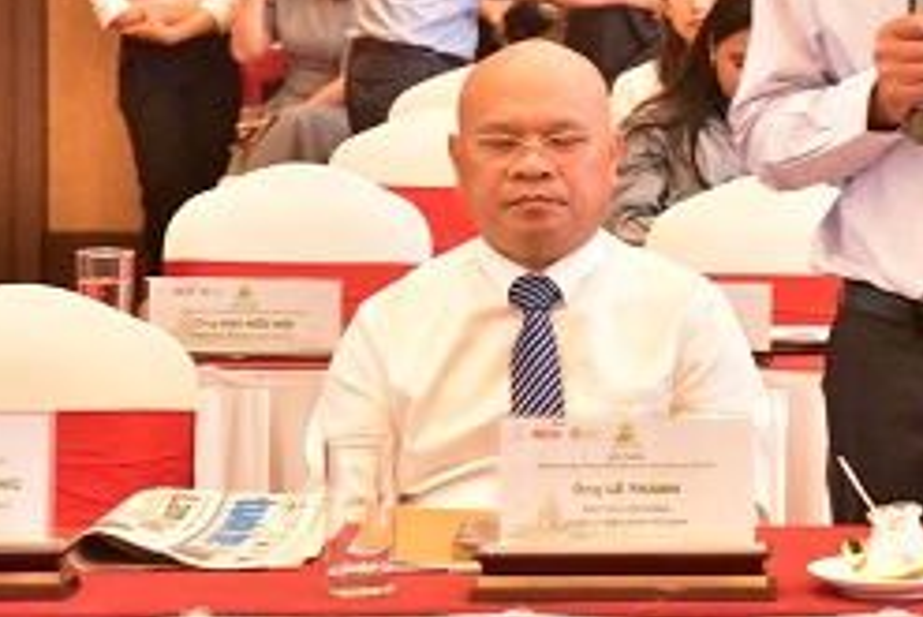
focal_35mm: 170
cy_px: 67
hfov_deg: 11.9
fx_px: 4361
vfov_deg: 8.1
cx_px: 972
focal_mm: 70
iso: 12800
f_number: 9
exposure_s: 1/30
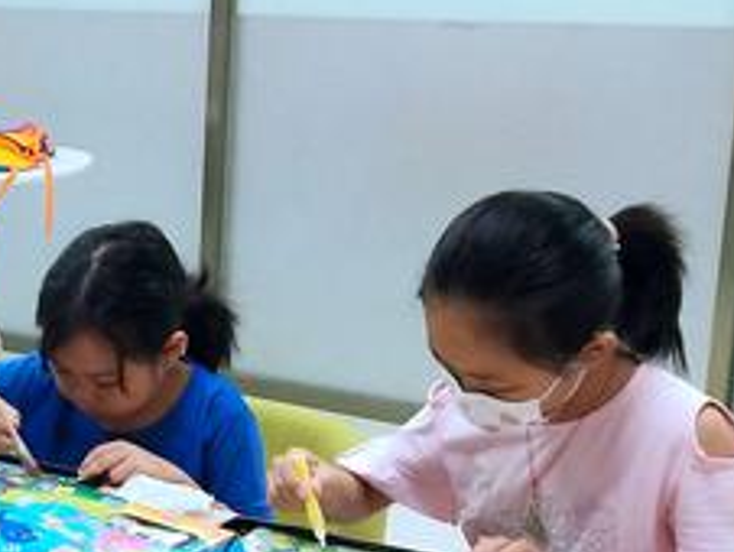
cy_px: 386
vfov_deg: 14.0
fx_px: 2250
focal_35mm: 106
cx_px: -357
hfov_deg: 16.9
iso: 255
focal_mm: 3.95
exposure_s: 1/100
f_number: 1.8
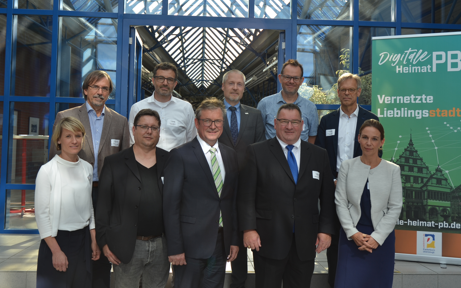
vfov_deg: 30.1
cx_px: 235
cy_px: 120
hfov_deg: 46.6
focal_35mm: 43
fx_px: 535
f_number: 5.6
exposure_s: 1/125
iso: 100
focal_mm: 25
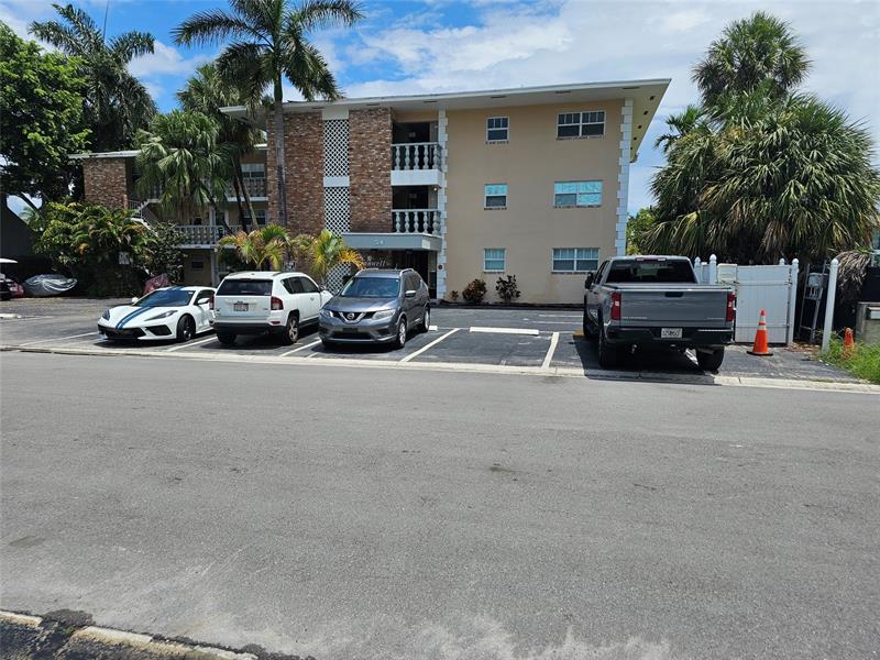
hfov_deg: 73.9
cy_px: 330
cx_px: 440
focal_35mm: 23
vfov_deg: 58.9
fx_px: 585
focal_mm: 6.3
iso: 10
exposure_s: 1/1283
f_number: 1.7
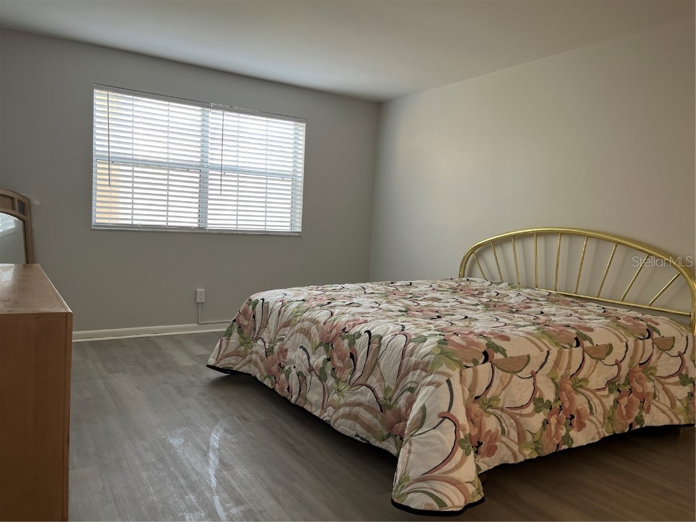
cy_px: 261
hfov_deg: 67.3
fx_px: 523
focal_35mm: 26
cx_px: 348
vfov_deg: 53.1
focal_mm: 5.1
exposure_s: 1/60
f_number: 1.6
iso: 80
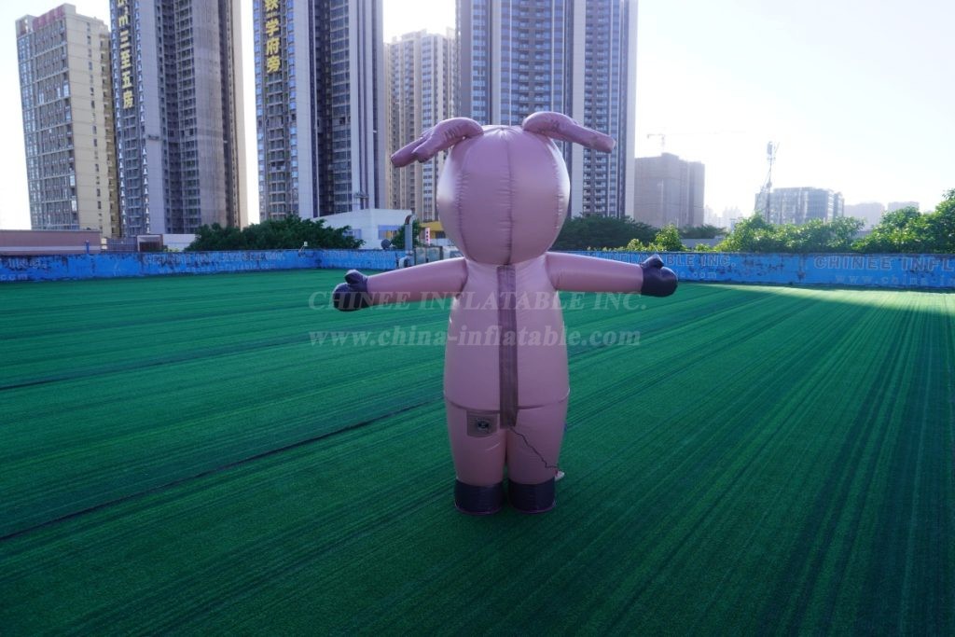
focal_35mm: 24
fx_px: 637
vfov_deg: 53.1
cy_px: 318
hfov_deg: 73.7
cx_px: 478
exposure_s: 1/100
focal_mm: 16
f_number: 6.3
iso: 100
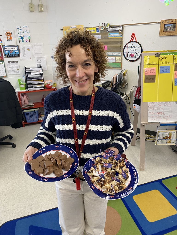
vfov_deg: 67.3
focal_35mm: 26
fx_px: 177
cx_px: 88
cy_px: 118
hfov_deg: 53.1
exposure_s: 1/60
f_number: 1.8
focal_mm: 4.25
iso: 125
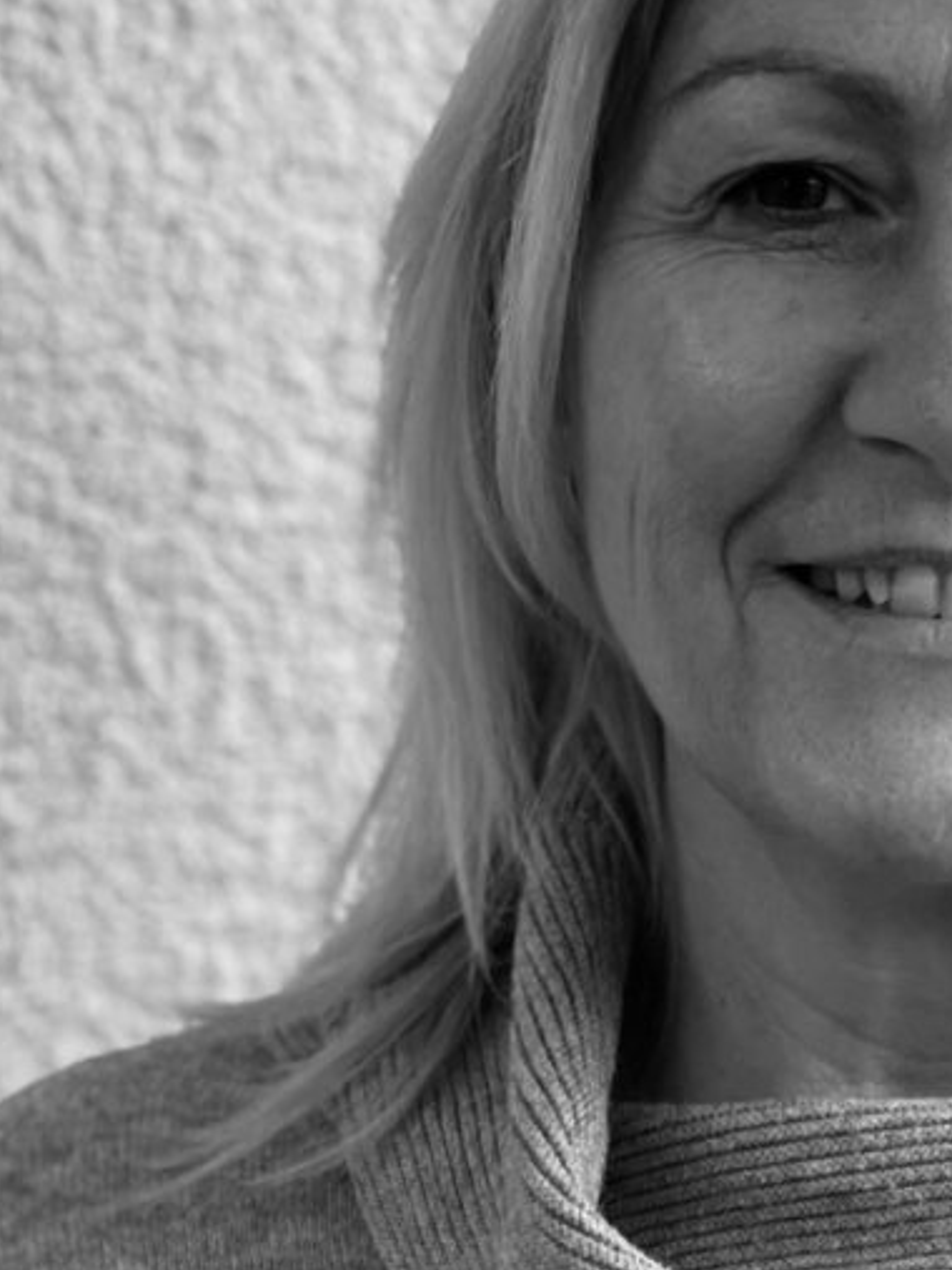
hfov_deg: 13.9
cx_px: 924
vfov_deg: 18.7
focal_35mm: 105
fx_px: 3852
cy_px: 401
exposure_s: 1/50
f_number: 2
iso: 160
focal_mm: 6
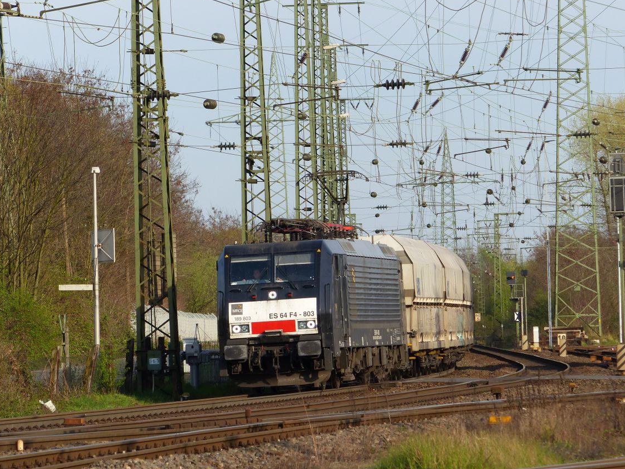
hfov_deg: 6.3
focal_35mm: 316
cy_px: 242
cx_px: 325
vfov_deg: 4.7
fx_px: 5705
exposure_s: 1/640
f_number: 4
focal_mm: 53.4
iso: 100
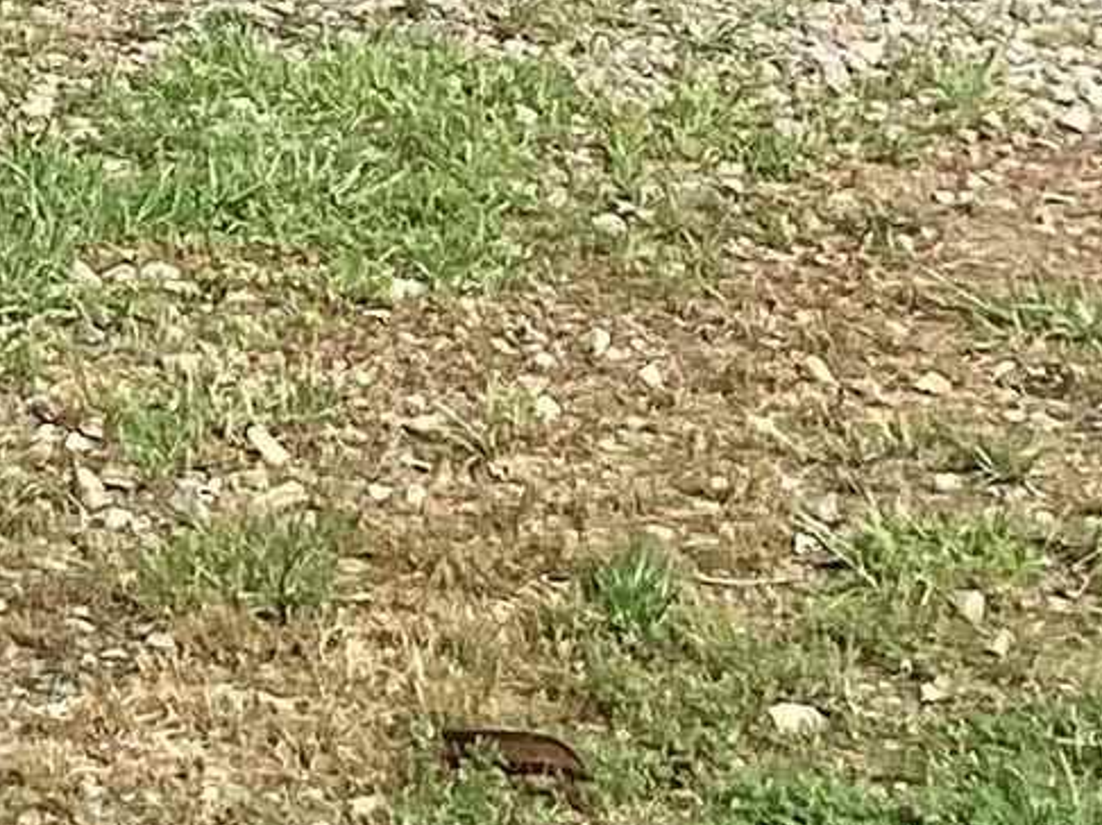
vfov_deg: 7.0
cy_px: -1317
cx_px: -406
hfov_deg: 9.9
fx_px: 6237
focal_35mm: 196
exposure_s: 1/840
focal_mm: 3.3
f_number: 2.4
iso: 25
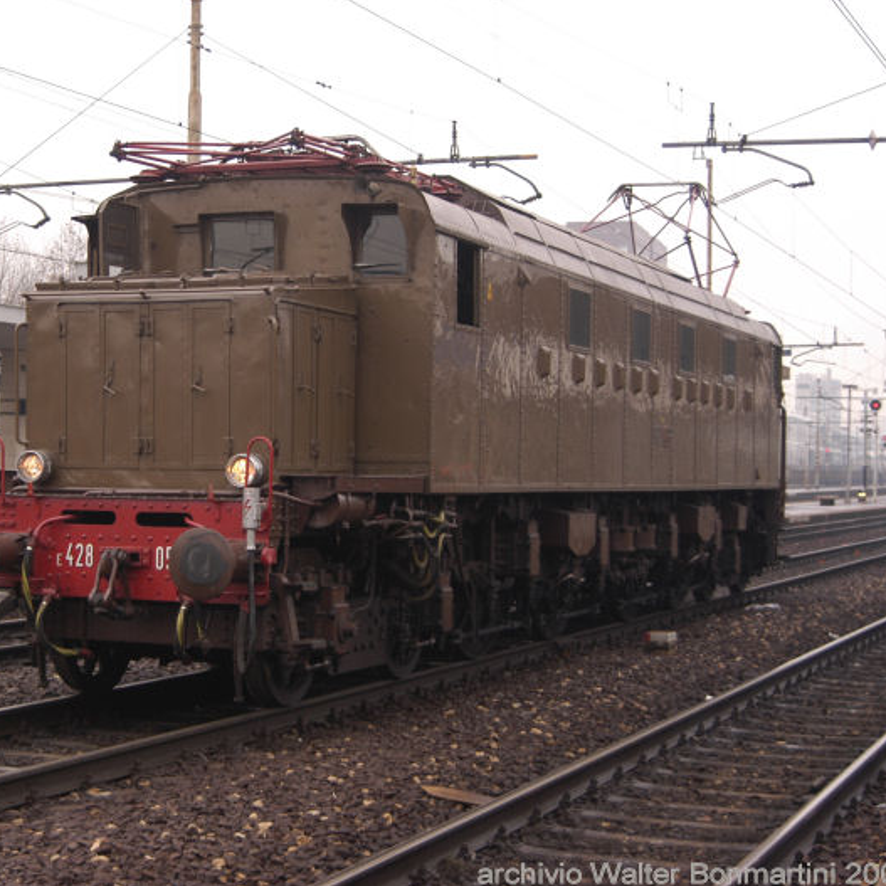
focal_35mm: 68
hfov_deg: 25.3
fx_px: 1959
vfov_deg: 25.5
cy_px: 442
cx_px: 247
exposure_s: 1/125
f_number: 4
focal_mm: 35
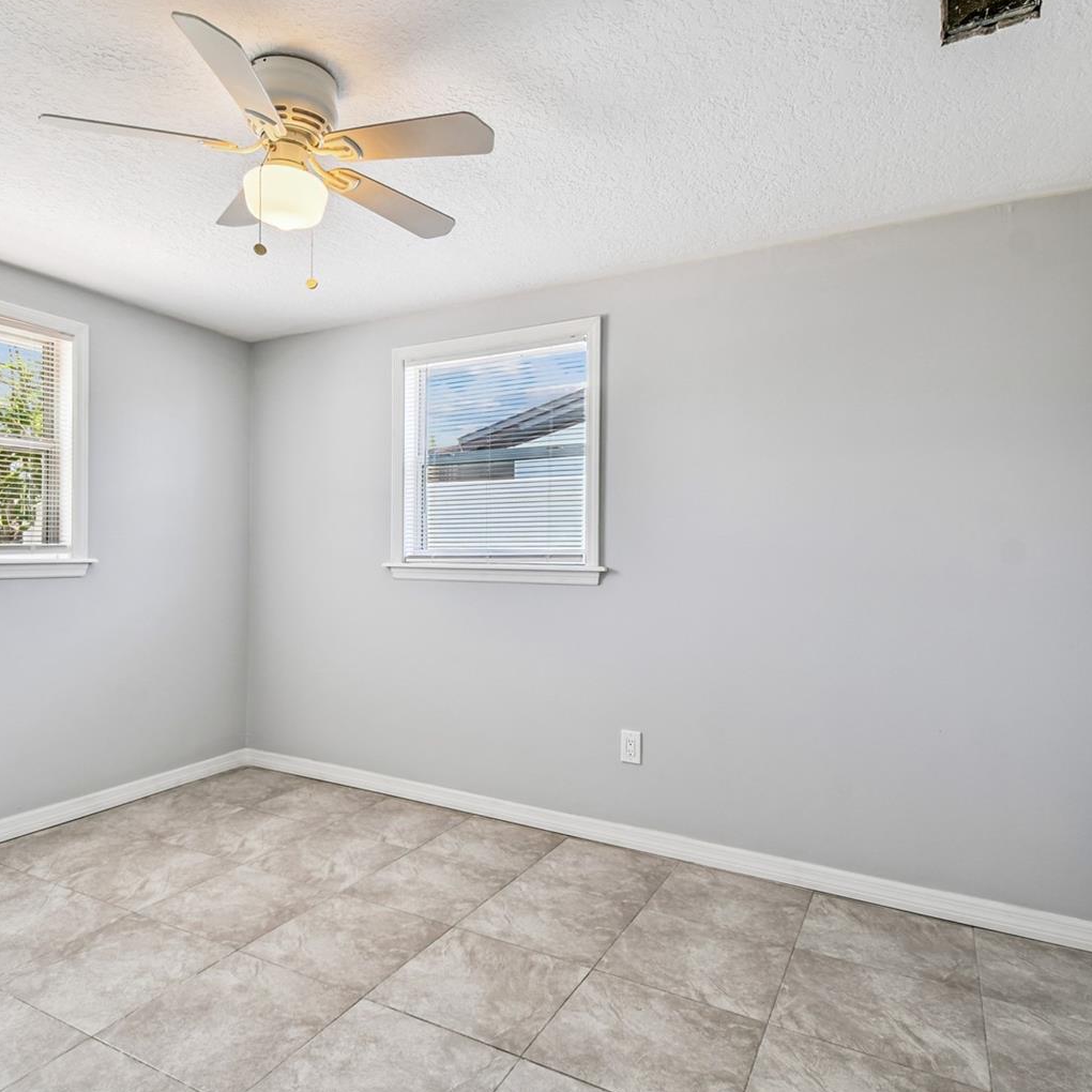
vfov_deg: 74.8
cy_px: 545
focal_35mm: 20
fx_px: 714
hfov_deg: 74.1
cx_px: 443
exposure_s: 1/10
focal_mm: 10
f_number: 7.1
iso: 100
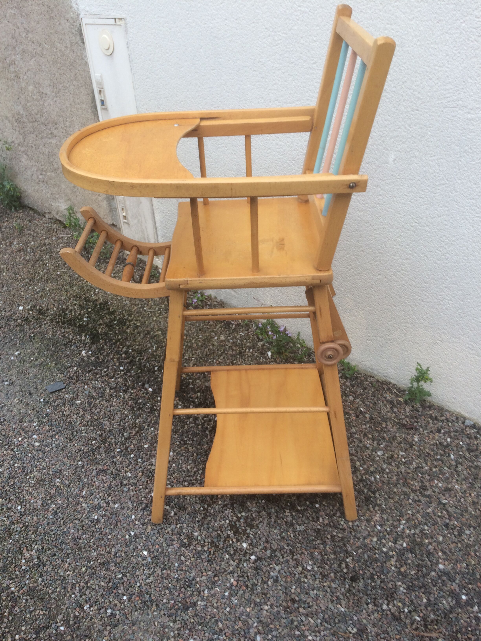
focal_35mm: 29
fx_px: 537
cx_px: 240
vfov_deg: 61.7
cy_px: 320
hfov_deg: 48.2
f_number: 2.2
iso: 32
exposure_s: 1/115
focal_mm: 4.15
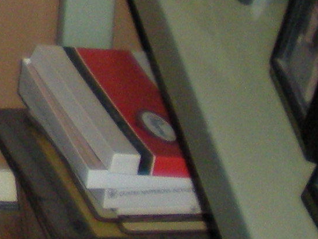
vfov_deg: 5.4
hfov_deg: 7.1
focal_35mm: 262
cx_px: -435
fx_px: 2407
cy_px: -449
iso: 225
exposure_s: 1/60
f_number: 3.5
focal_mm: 7.4
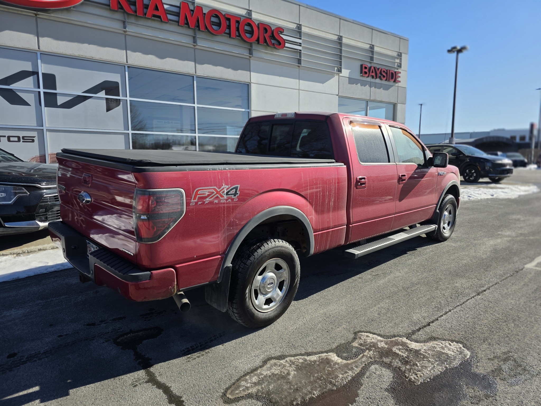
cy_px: 203
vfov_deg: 58.9
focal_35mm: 23
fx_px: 359
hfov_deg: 73.9
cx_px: 270
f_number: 1.7
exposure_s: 1/4650
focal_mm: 6.3
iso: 80
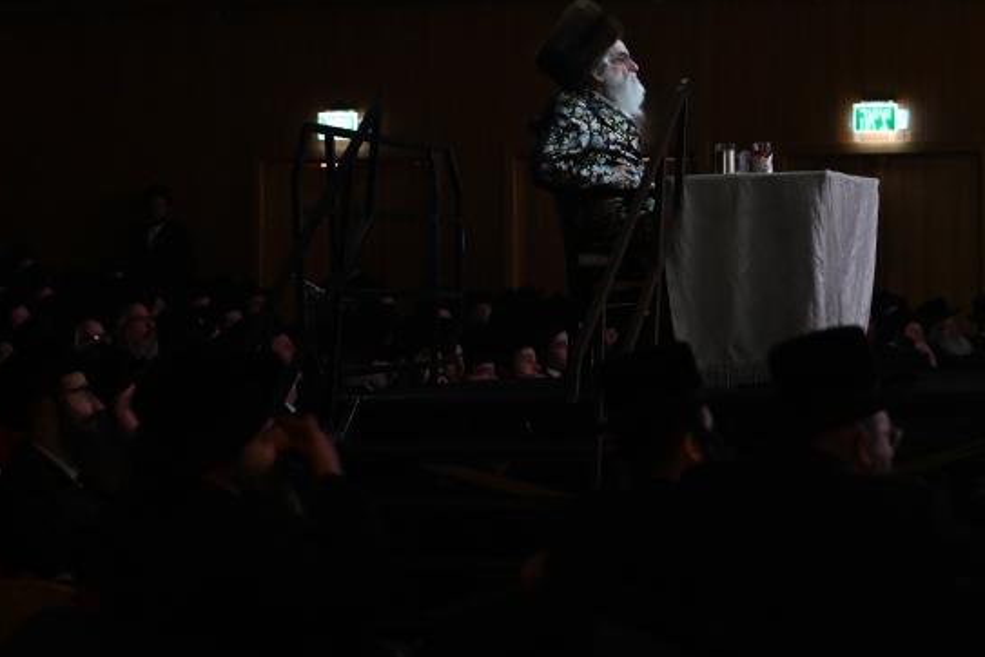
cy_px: 152
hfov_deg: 15.5
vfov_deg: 10.4
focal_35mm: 132
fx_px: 3611
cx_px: 535
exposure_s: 1/40
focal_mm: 70
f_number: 2.8
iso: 4000
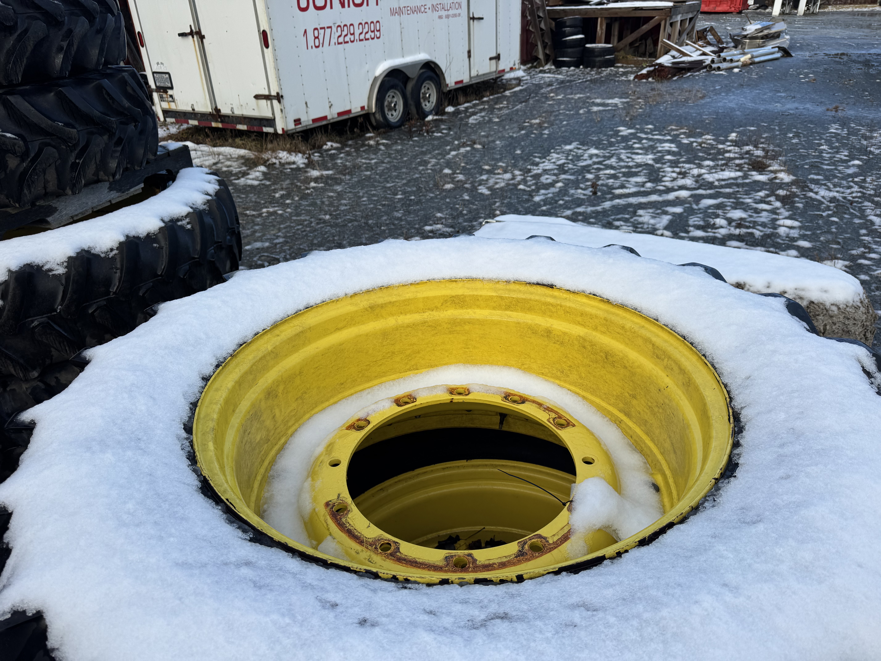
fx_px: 611
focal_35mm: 24
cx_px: 440
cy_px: 330
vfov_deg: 56.8
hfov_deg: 71.6
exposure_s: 1/1524
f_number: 1.78
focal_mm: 6.76
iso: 80
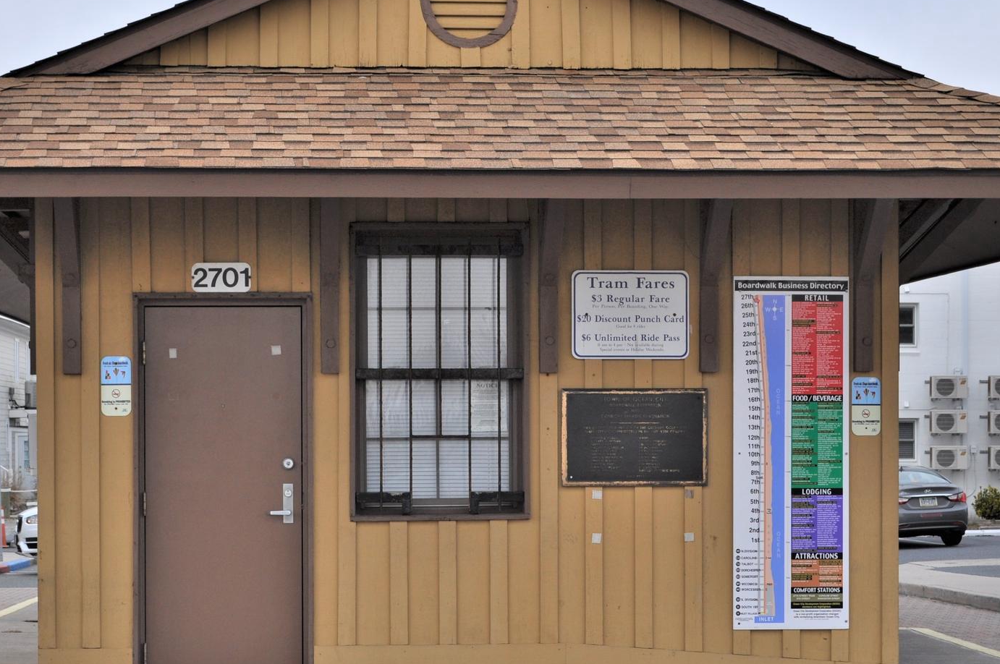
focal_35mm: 80
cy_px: 412
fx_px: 2220
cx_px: 424
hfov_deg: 25.4
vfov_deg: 17.0
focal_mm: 36
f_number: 8
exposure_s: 1/250
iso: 200
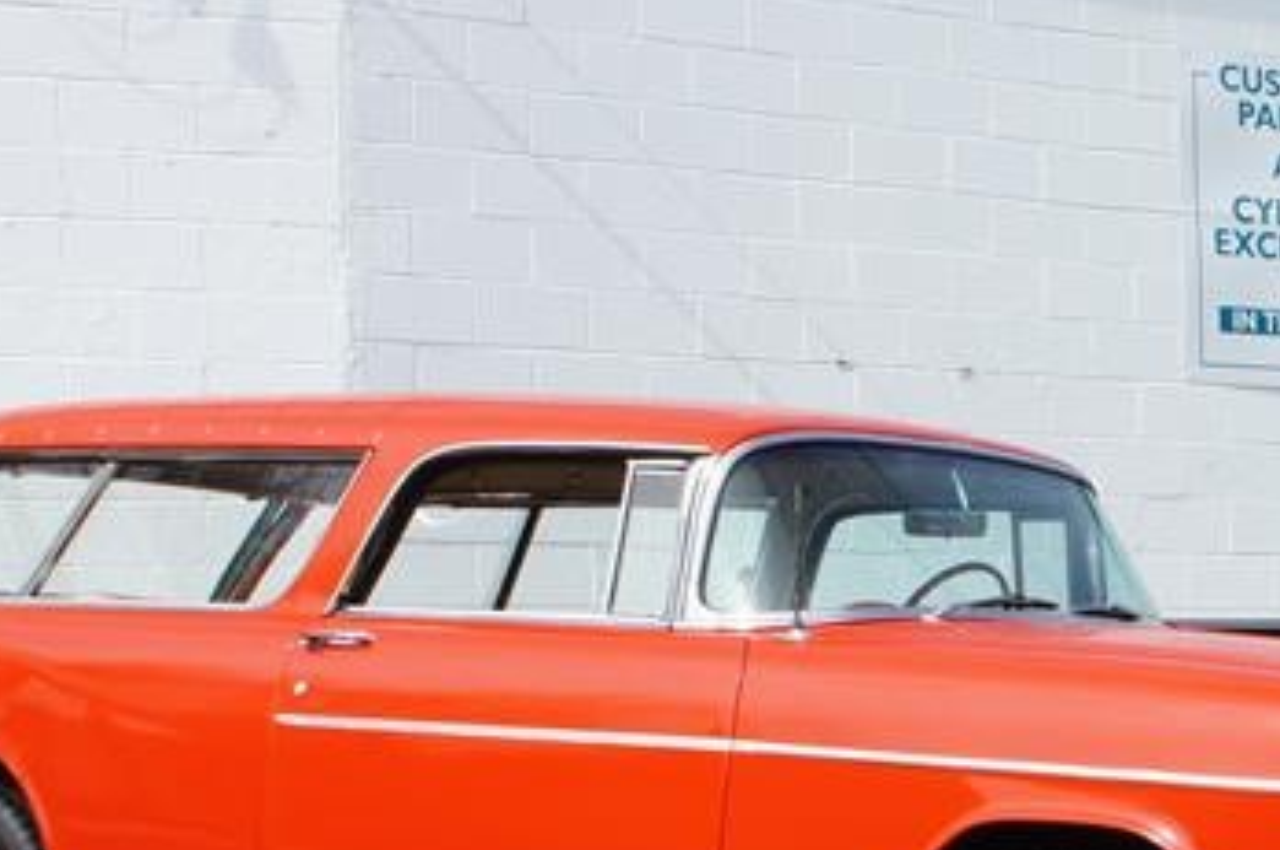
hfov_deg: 18.7
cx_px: 1324
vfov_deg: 12.8
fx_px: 3764
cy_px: 627
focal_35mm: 106
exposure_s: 1/160
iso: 200
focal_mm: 24
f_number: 11
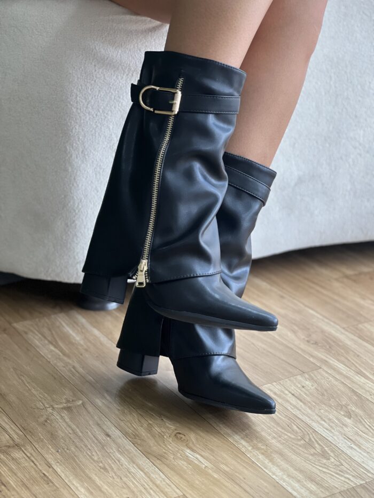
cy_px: 249
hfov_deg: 19.1
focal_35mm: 77
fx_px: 1109
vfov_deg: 25.3
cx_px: 187
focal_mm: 9
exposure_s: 1/120
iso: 125
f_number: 2.8
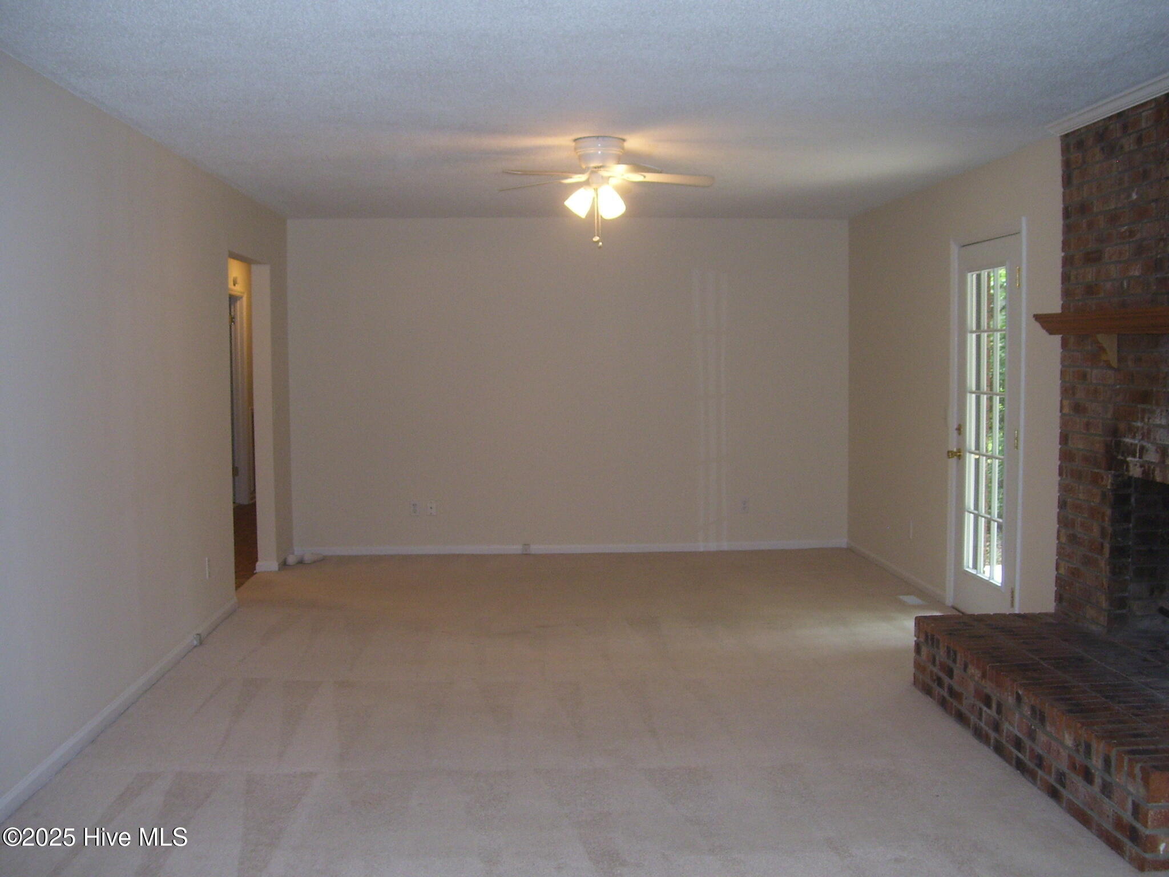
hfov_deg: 50.1
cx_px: 584
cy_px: 438
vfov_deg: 38.7
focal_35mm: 37
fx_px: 1250
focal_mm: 6
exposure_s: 1/60
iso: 125
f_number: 2.7
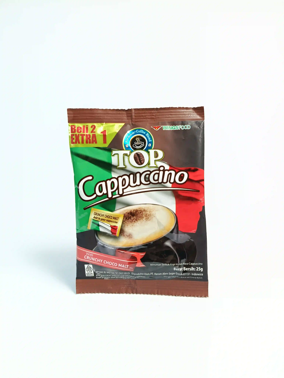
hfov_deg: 56.8
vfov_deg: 71.6
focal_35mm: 24
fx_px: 263
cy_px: 189
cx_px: 142
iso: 299
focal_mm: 5.24
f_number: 1.7
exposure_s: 1/100
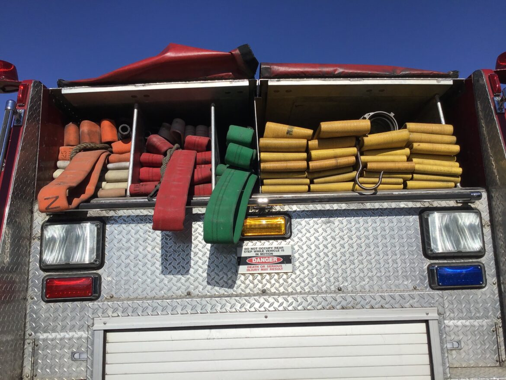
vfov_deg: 45.5
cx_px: 253
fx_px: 453
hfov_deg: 58.3
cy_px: 190
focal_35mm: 31
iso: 25
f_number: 2.4
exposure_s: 1/3546
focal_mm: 3.3
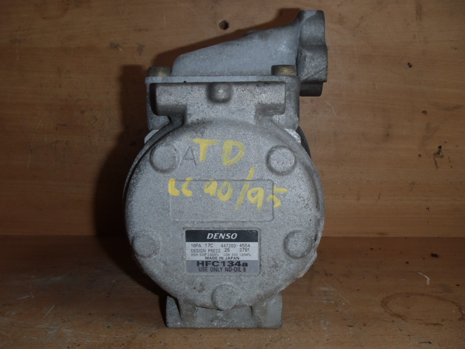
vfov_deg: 37.7
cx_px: 232
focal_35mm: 38
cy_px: 174
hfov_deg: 49.0
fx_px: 510
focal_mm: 6.83
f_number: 4.6
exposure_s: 1/40
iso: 100
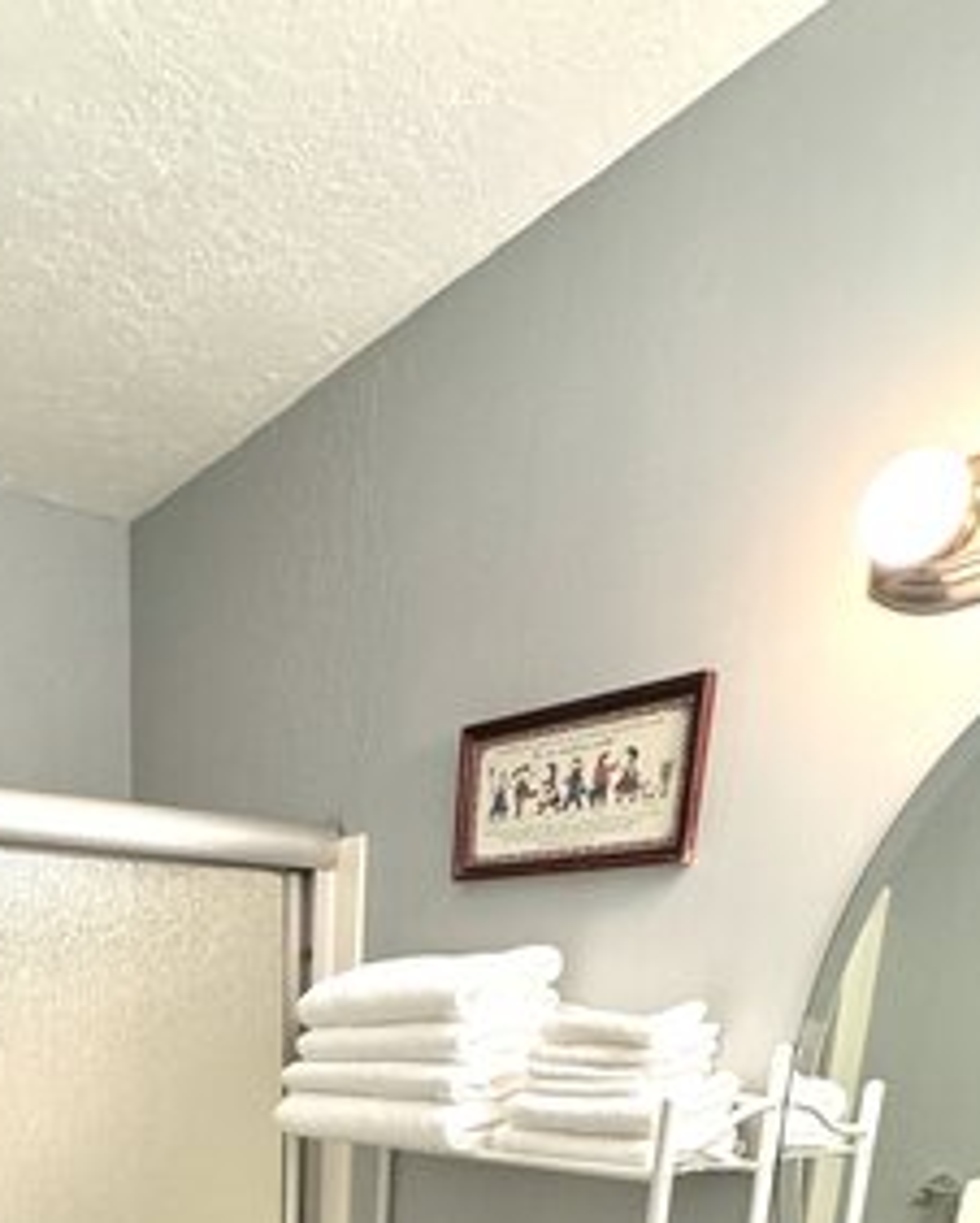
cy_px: 1353
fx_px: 1123
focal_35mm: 31
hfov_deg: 45.1
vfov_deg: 43.7
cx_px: 212
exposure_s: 1/60
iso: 200
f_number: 2.2
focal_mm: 2.22
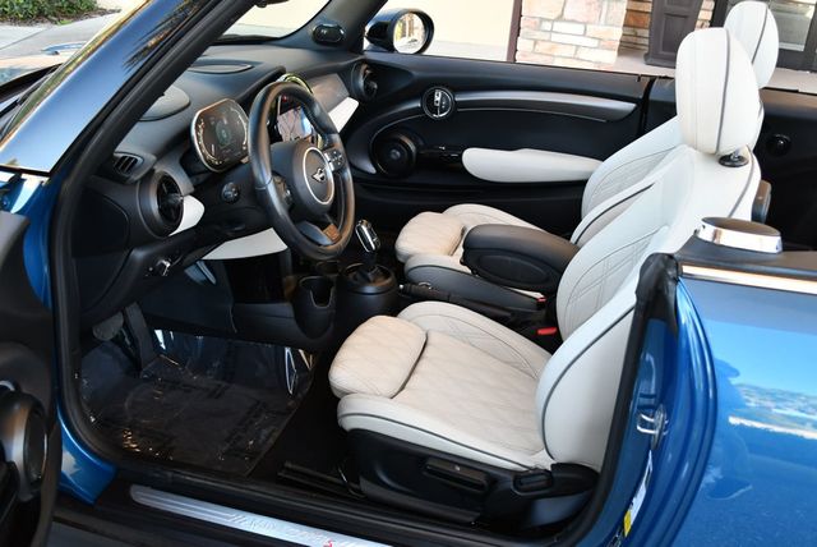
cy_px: 274
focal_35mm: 36
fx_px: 818
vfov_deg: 36.9
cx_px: 408
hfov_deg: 53.1
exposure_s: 1/250
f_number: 3.5
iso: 560
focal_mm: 18
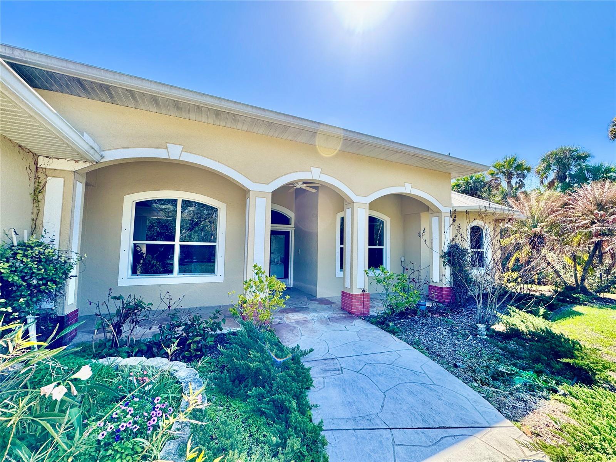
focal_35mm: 14
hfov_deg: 102.1
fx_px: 249
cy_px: 231
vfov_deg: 85.7
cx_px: 308
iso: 40
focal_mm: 2.22
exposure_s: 1/421
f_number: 2.2
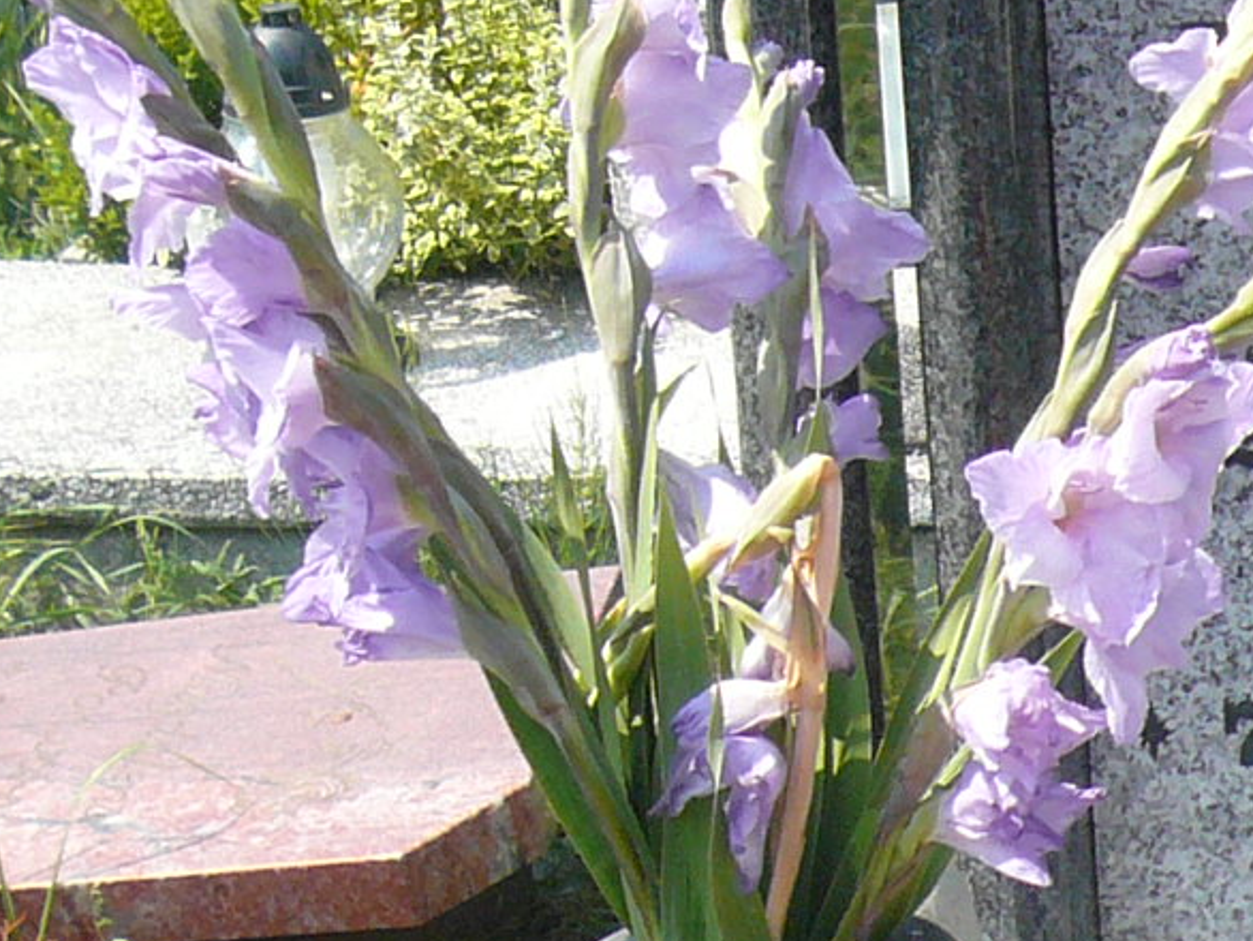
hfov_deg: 14.4
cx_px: 1642
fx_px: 4744
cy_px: 201
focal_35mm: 131
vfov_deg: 11.3
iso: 100
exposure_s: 1/800
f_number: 2.9
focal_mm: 5.2
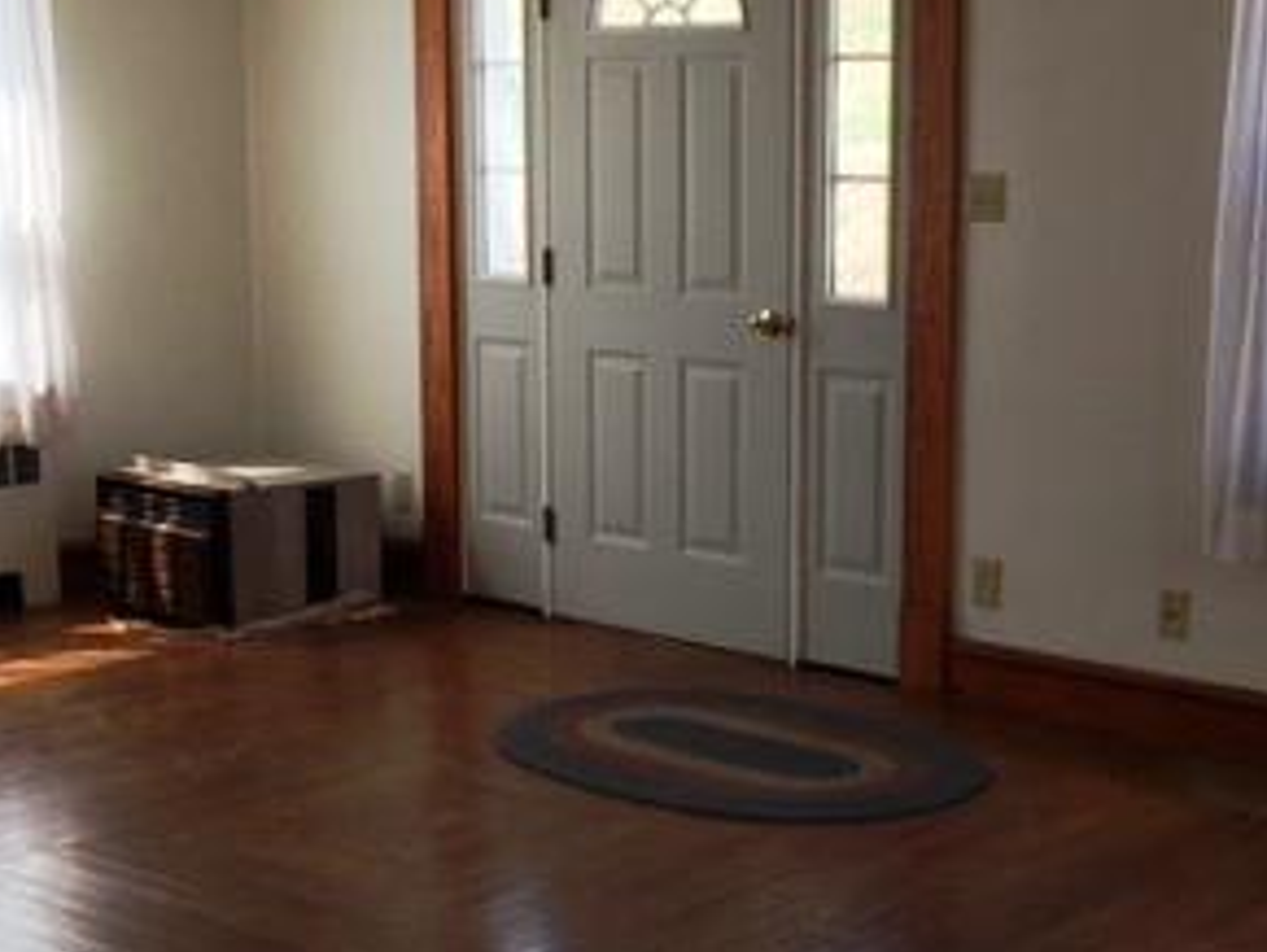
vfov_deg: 23.0
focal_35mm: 64
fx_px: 2344
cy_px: 485
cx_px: 725
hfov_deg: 30.2
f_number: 2.2
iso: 25
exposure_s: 1/120
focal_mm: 4.15
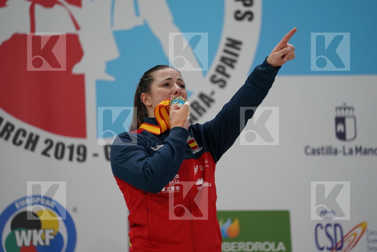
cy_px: 126
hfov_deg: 10.3
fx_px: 2094
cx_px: 188
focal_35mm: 200
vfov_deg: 6.9
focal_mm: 200
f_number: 2.8
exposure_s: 1/320
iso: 1000
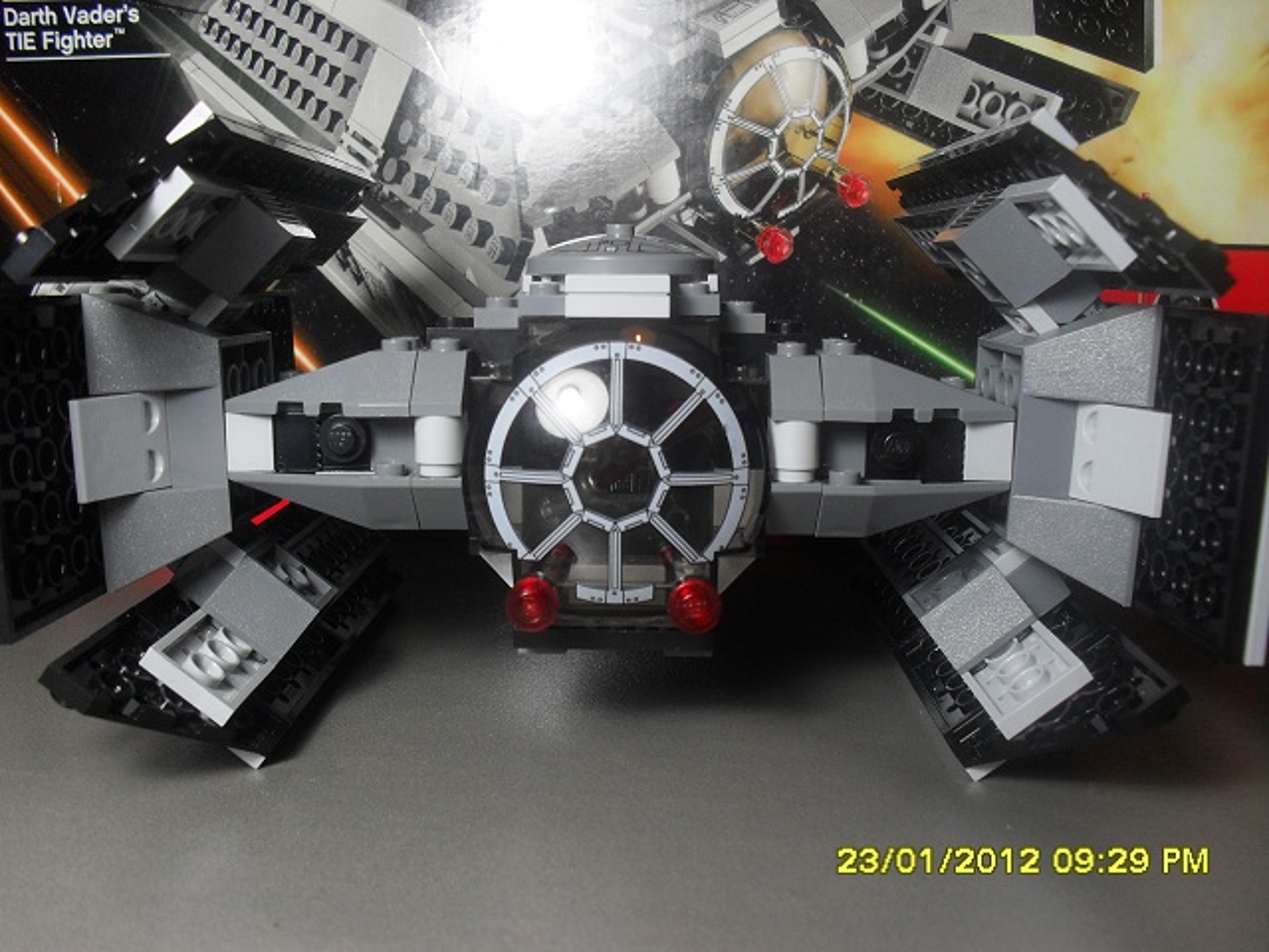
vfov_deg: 40.7
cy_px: 476
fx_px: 1283
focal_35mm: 35
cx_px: 634
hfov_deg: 52.6
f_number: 3.2
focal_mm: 6.3
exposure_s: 1/45
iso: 100
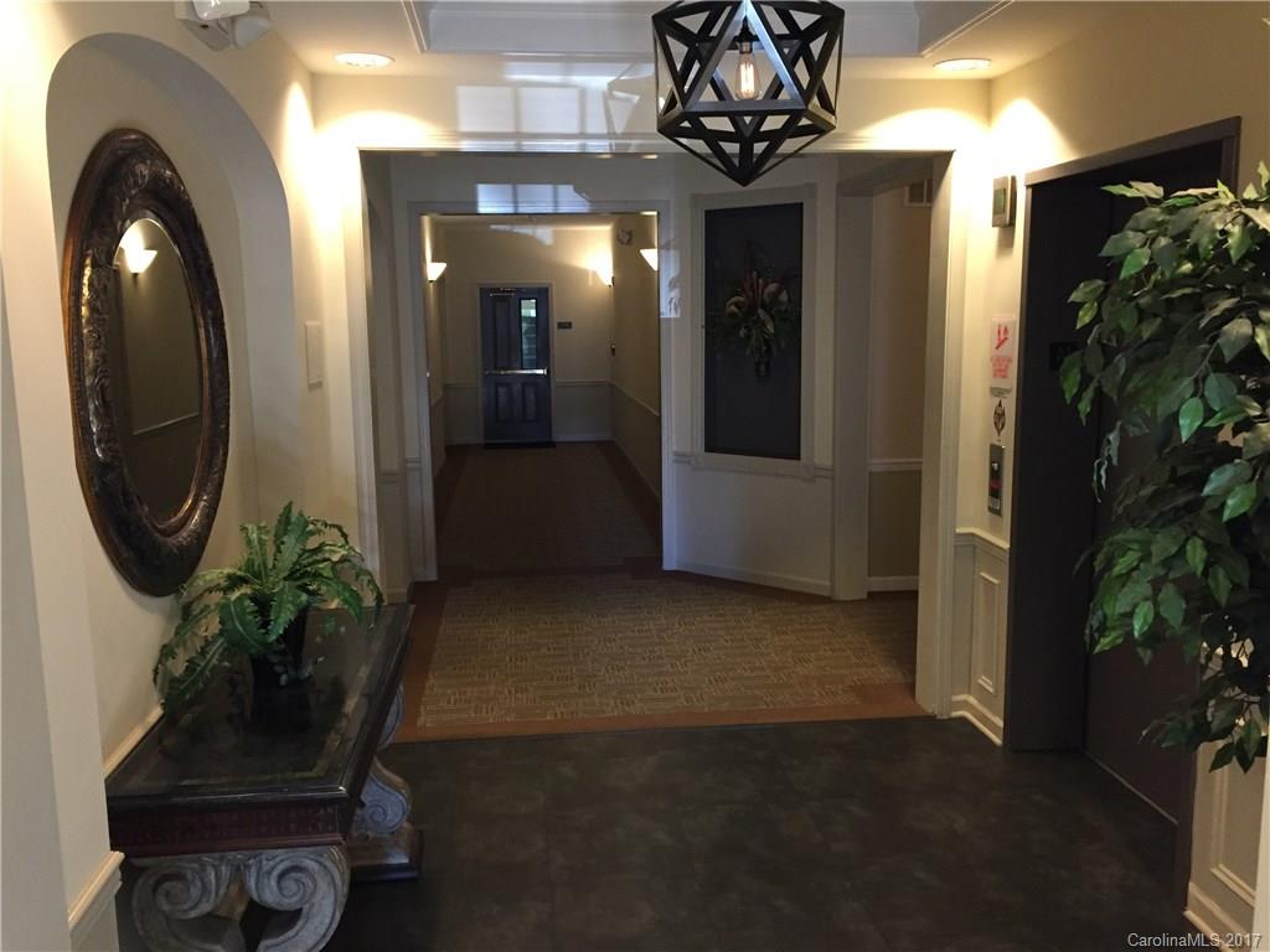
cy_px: 476
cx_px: 635
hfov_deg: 61.7
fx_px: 1064
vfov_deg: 48.2
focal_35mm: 29
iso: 200
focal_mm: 4.15
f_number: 2.2
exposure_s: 1/30
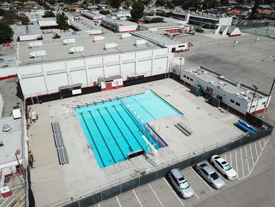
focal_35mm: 26
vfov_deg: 53.1
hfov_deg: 67.3
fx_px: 207
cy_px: 104
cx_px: 138
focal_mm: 4.73
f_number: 2.2
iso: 100
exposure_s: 1/2857
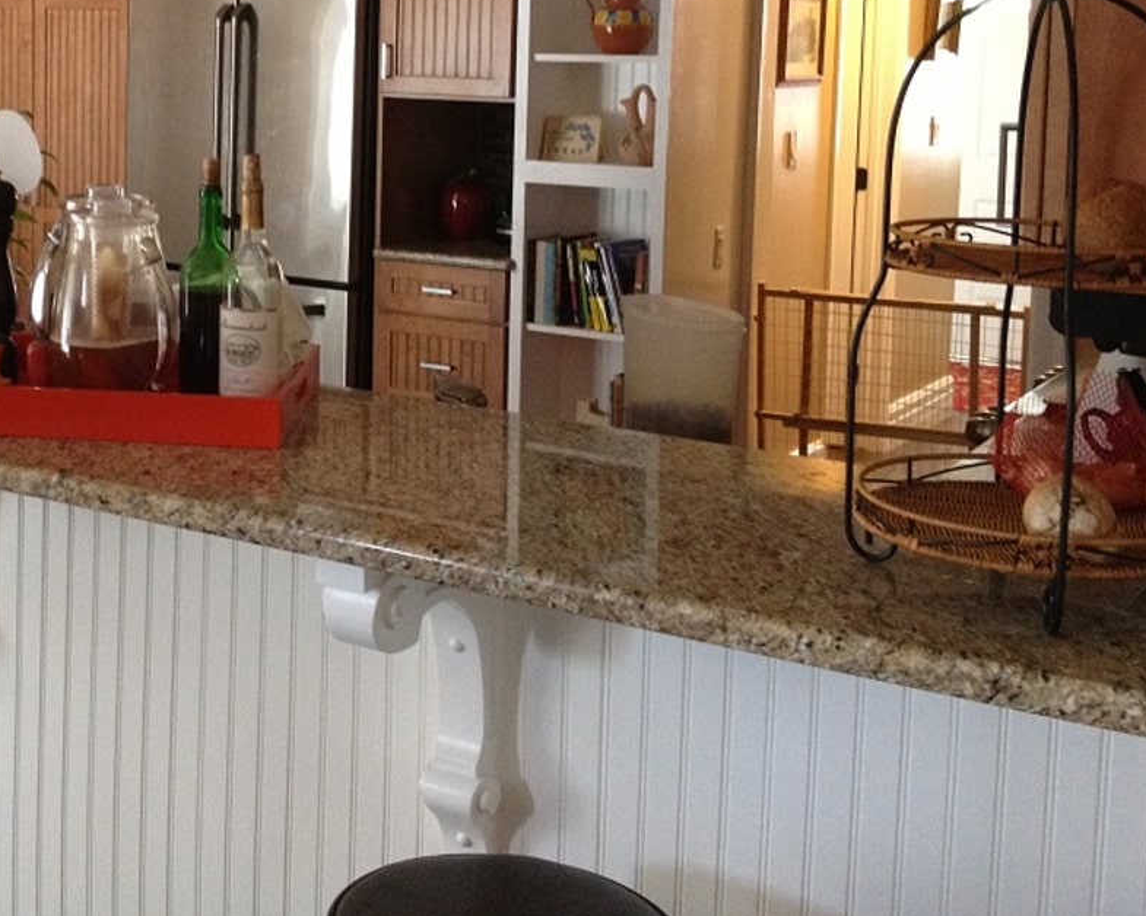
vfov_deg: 25.8
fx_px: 1967
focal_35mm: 58
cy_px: 194
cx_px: 266
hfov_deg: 31.8
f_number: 2.4
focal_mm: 4.28
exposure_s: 1/20
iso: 250
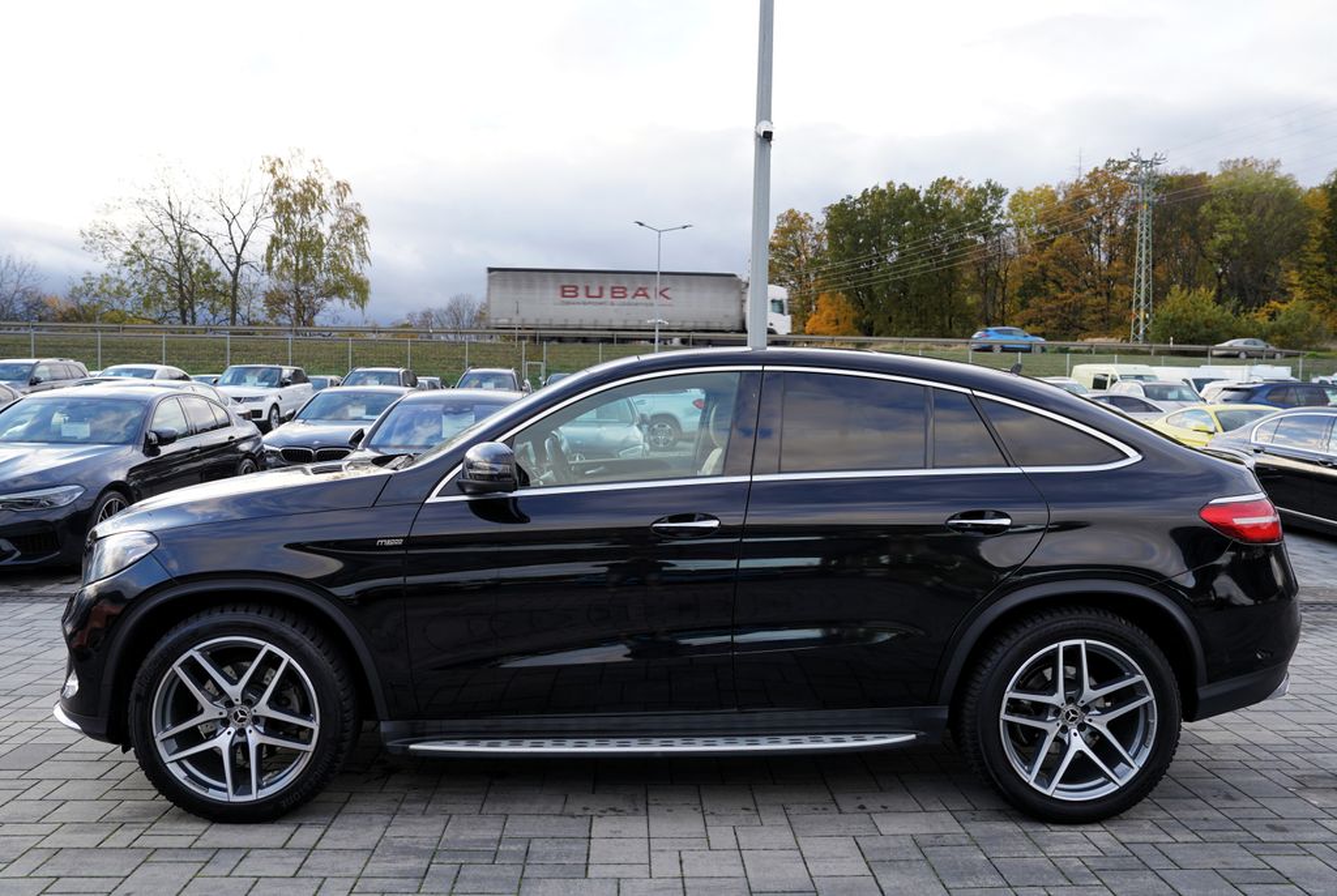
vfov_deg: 48.1
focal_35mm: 27
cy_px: 448
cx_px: 668
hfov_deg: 67.3
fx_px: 1004
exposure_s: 1/80
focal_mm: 27
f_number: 4.5
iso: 100
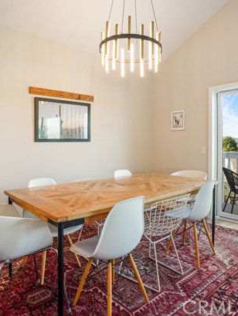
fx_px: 220
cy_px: 154
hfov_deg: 56.6
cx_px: 138
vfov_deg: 71.6
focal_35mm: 24
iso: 1600
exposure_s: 1/50
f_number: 8
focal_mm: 16
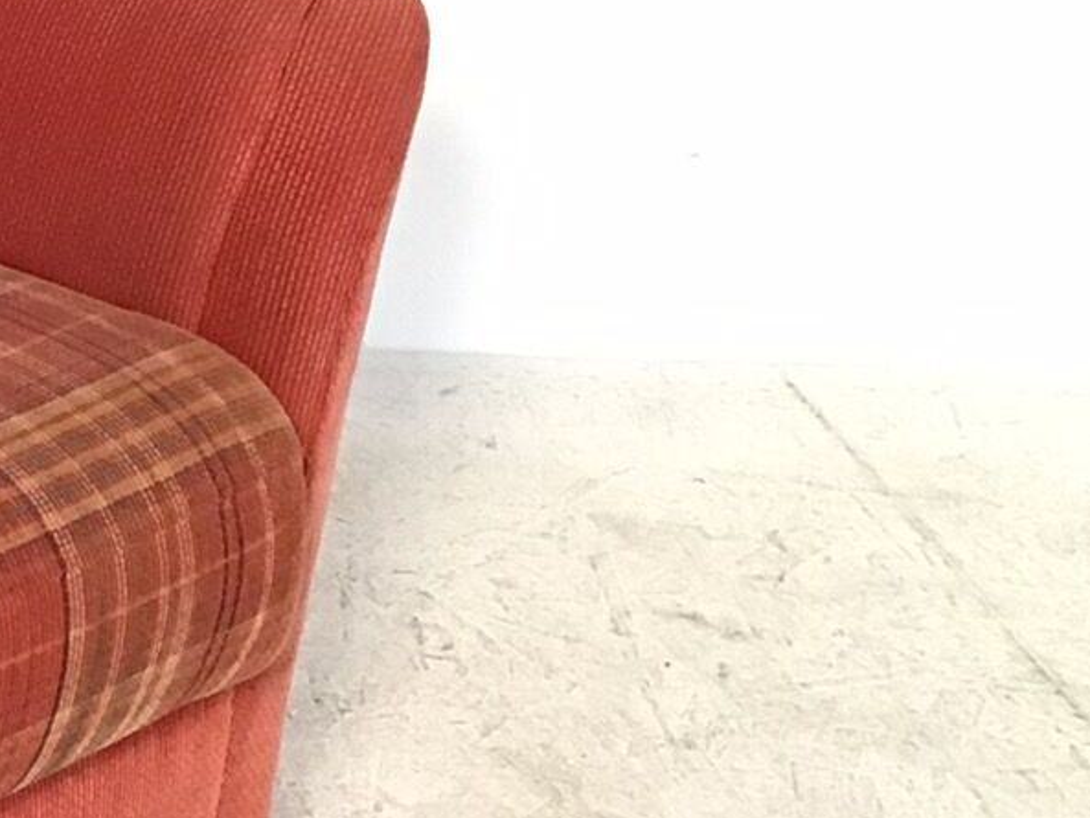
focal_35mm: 107
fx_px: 3370
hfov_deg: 16.2
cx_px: -721
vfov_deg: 13.8
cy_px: 241
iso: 200
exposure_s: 1/33
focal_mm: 3.3
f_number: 2.4
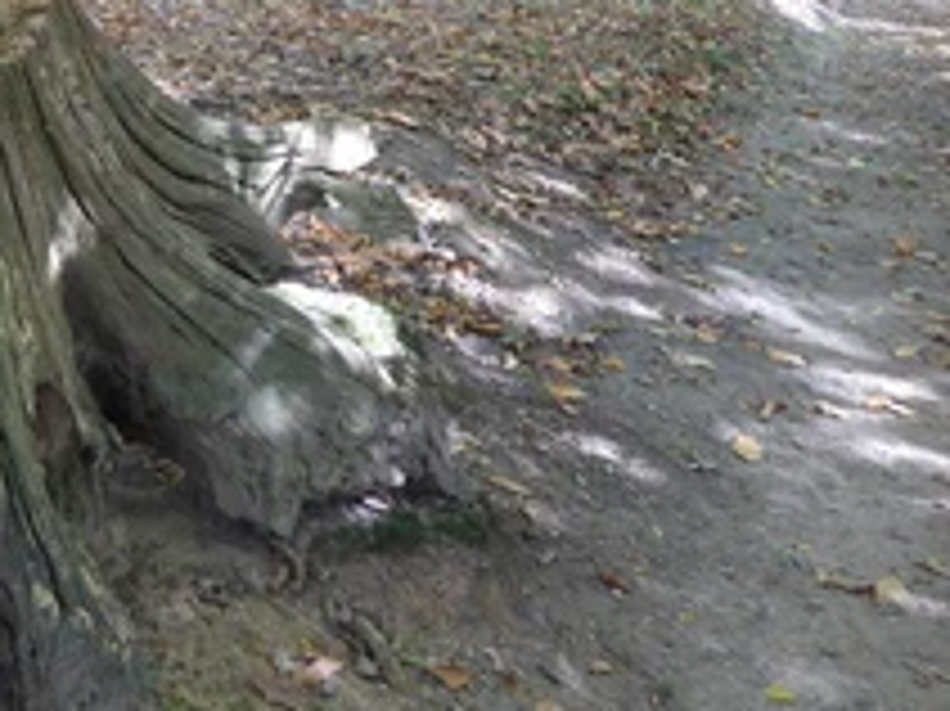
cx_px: 230
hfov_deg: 33.1
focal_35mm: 57
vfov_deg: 25.2
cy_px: 153
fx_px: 1563
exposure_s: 1/60
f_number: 3.3
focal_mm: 4.3
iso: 250
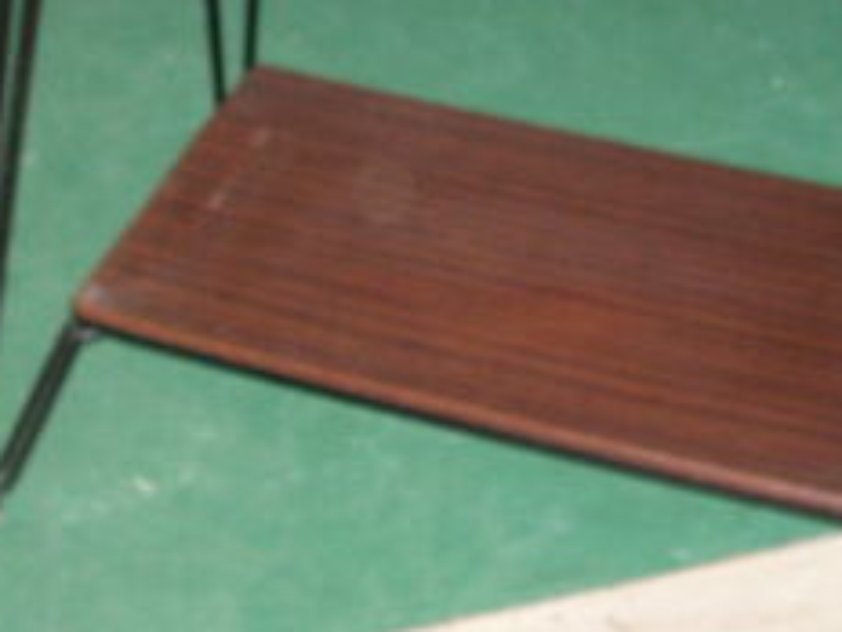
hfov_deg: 20.6
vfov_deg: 15.4
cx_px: 468
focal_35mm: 95
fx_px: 2311
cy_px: 69
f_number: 3.1
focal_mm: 9.6
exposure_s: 1/50
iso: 400
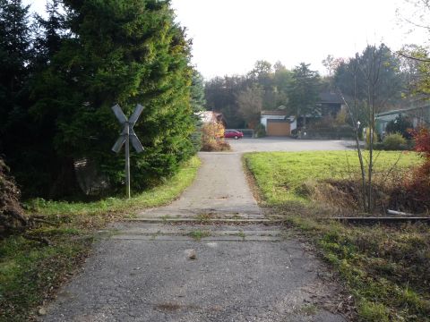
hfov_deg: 56.8
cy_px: 161
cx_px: 215
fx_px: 398
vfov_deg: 44.2
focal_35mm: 32
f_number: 4
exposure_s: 1/250
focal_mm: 5.2
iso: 100
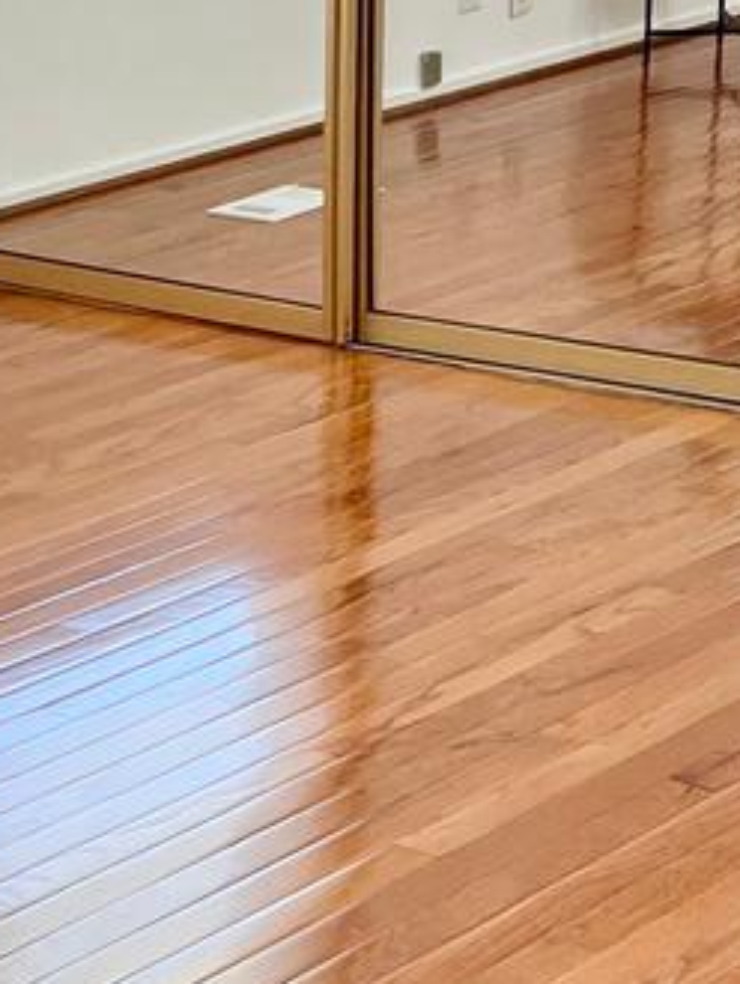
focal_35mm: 121
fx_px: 3444
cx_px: 12
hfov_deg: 12.1
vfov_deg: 16.3
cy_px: 516
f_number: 1.5
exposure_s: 1/120
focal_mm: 5.7
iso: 100
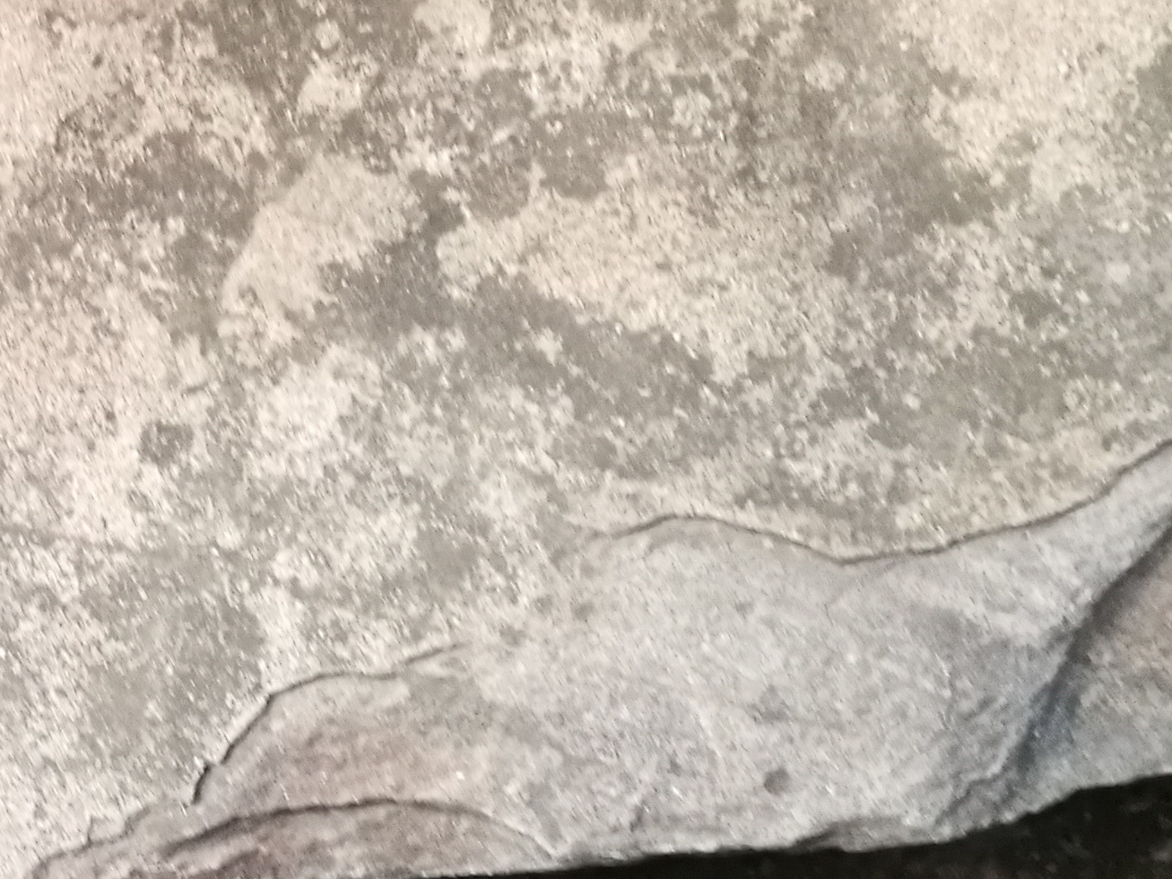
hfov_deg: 20.9
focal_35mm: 82
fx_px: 2776
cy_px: 179
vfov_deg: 17.8
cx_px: -498
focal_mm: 4.5
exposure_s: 1/24
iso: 400
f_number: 2.2
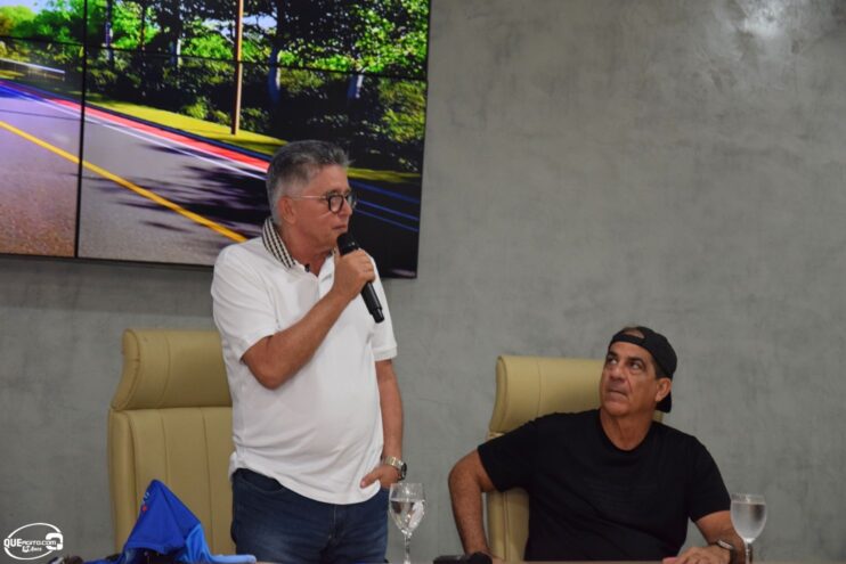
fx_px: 2820
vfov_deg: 11.4
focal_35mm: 120
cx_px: 423
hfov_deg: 17.1
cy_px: 282
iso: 800
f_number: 5.3
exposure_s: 1/80
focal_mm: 80
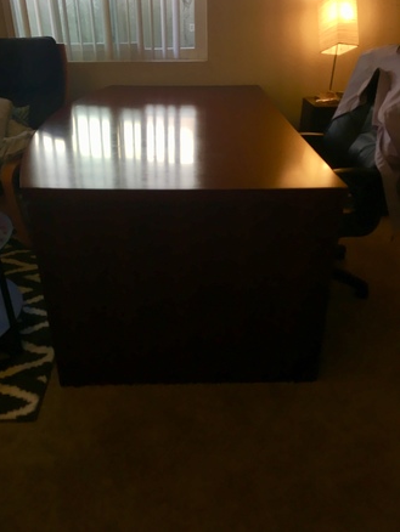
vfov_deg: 59.9
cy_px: 258
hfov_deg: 46.8
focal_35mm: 30
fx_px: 462
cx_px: 195
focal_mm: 4.15
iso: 32
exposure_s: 1/40
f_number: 2.2
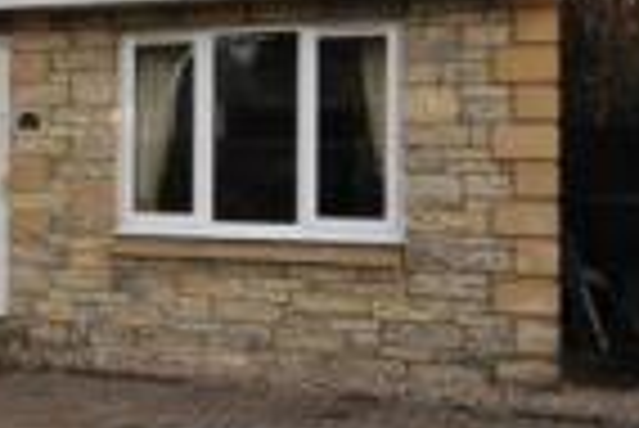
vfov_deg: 19.7
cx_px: -209
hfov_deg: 25.0
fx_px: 1226
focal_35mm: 69
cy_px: 160
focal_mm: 10
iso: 100
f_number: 6.3
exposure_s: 1/160
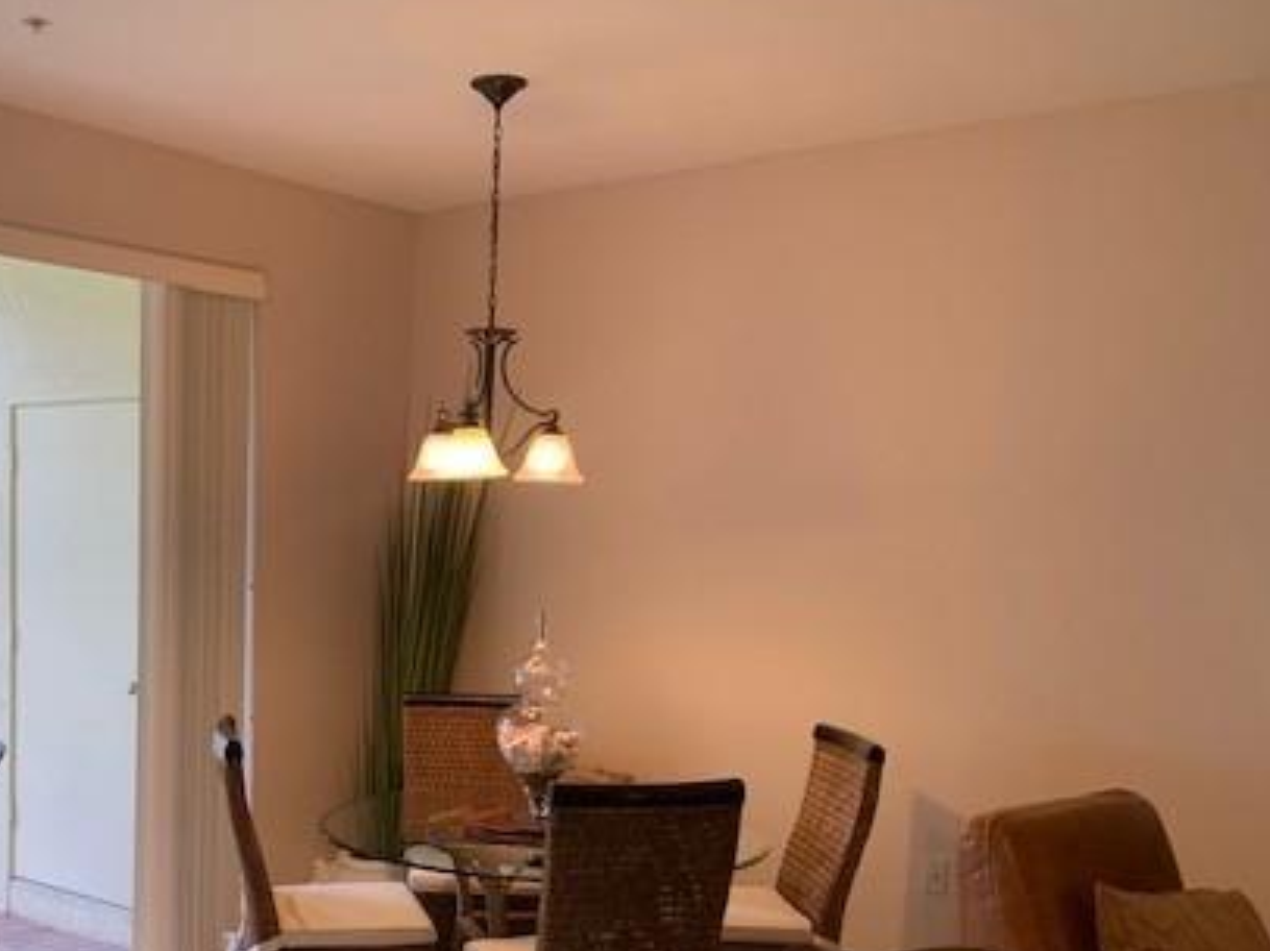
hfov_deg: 44.8
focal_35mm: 41
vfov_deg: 34.6
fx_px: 1503
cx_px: 378
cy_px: 669
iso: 64
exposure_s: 1/60
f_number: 1.8
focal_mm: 4.25
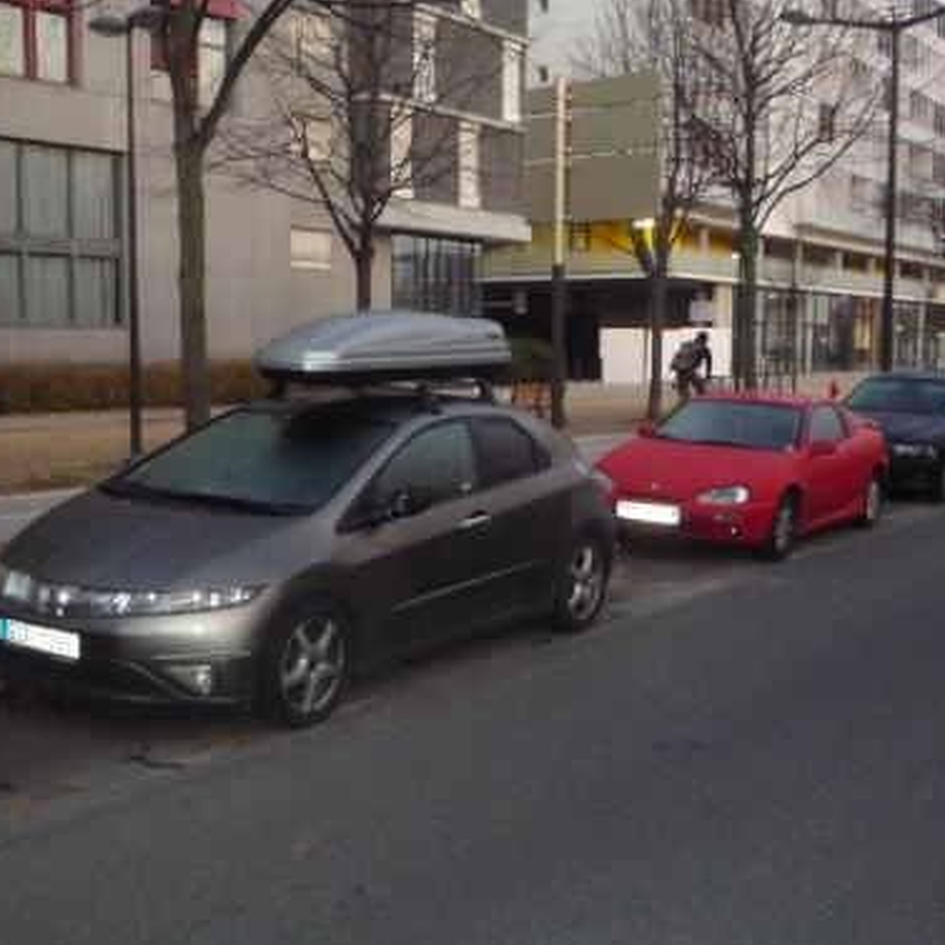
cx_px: 451
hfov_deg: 37.5
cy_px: 519
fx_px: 1390
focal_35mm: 45
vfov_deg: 37.5
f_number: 3.3
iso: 640
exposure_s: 1/30
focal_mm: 5.2
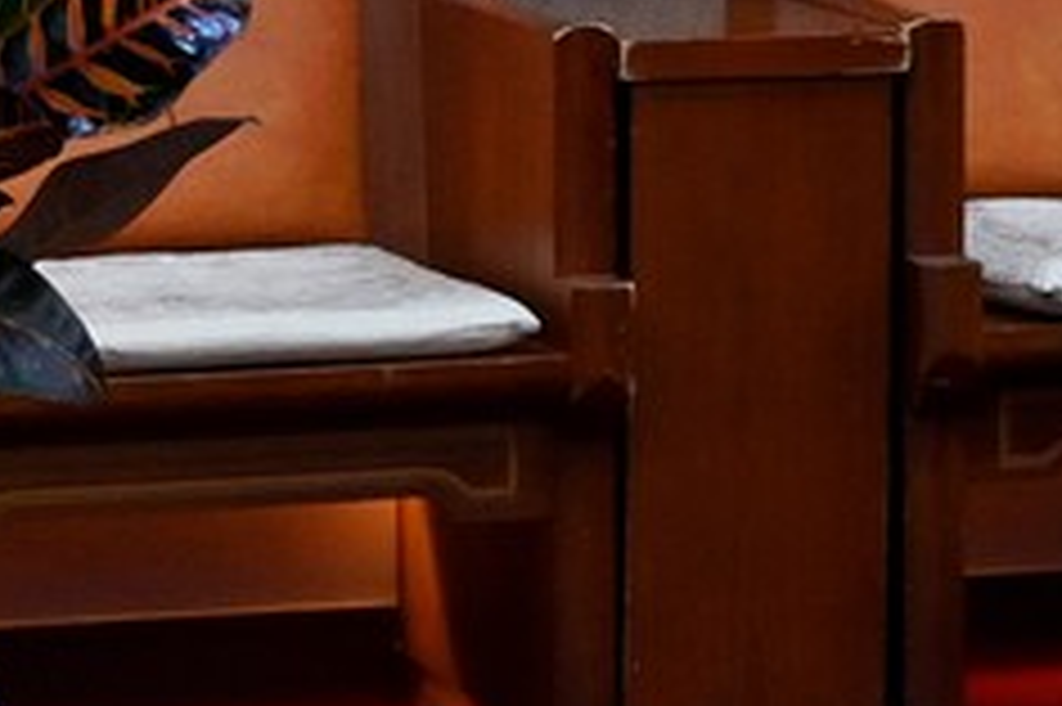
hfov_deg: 7.2
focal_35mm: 277
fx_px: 8166
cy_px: -1131
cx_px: 1958
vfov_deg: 4.8
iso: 1800
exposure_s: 1/125
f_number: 5
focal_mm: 34
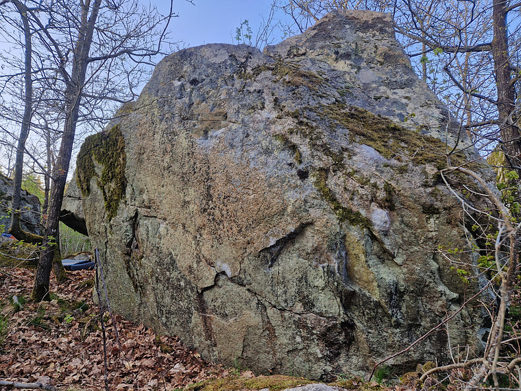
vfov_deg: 58.9
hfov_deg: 73.9
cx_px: 260
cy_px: 196
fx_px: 346
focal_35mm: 23
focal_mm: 5.4
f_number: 1.8
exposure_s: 1/180
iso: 50
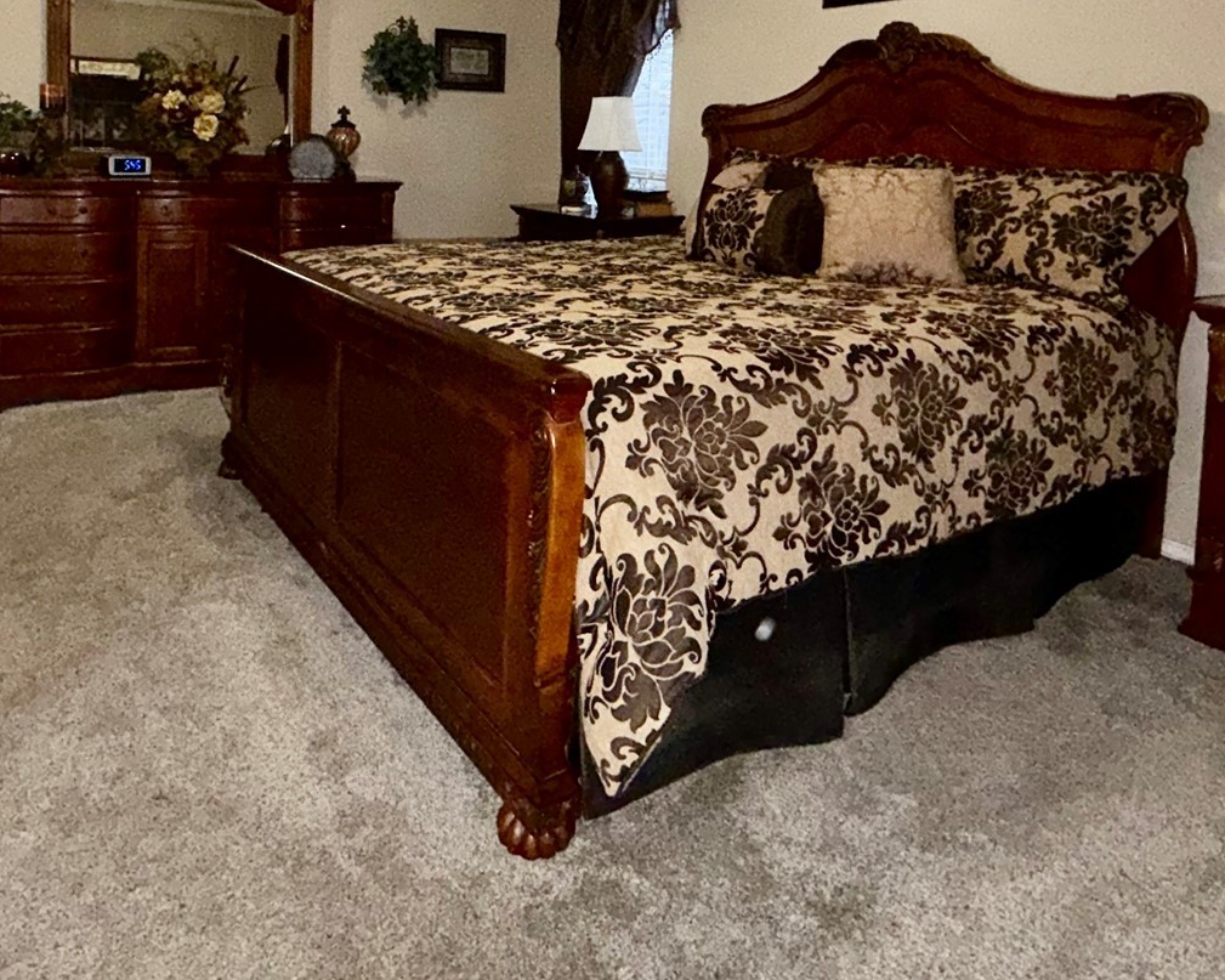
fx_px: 943
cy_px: 203
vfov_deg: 51.6
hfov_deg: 66.0
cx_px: 594
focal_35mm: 26
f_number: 2.2
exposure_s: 1/40
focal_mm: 2.22
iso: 200
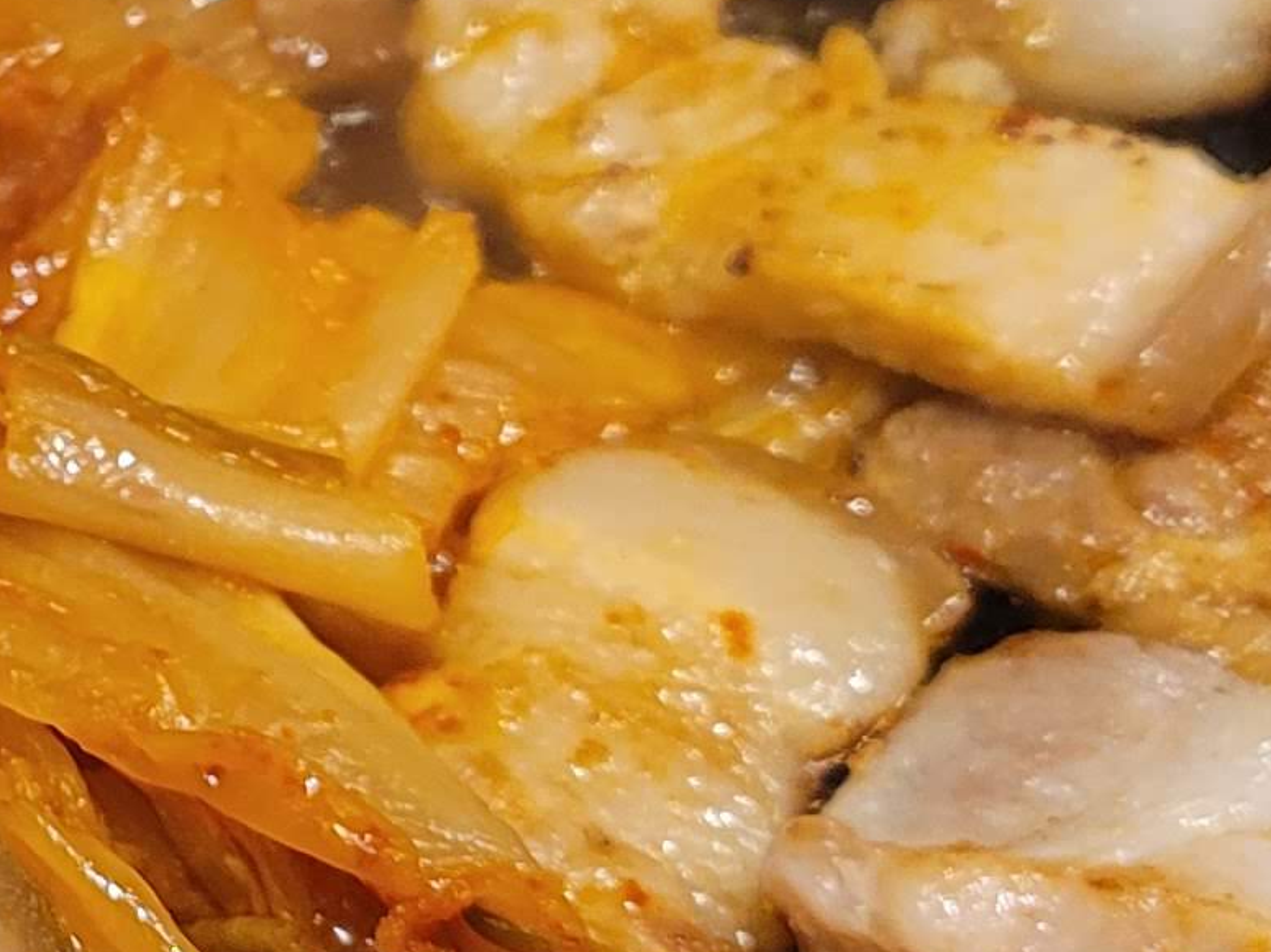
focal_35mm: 129
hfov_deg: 14.8
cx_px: -198
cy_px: 546
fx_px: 4736
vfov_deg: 11.5
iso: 400
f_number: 1.8
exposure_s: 1/40
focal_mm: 7
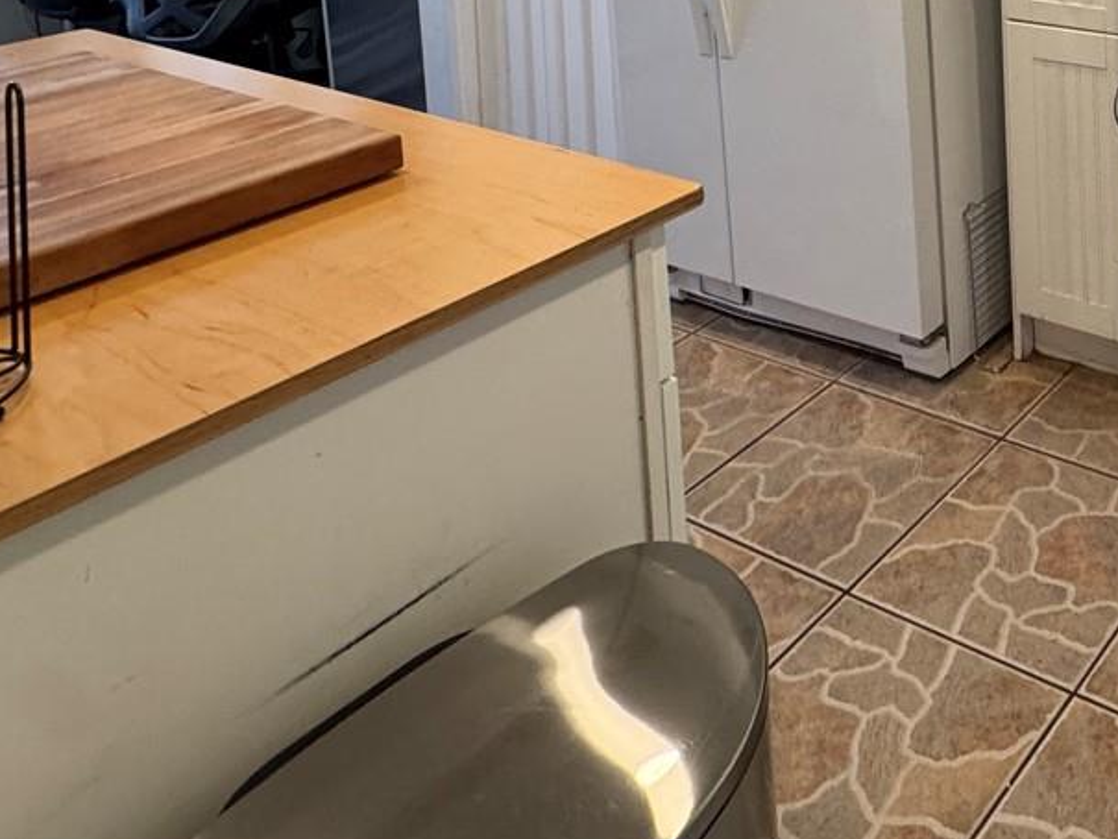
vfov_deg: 31.3
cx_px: 1136
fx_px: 1195
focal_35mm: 37
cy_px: -213
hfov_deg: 42.7
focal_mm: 2.22
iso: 250
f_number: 2.2
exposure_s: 1/60
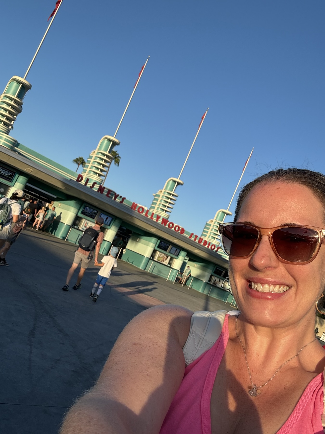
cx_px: 162
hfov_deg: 46.8
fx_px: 376
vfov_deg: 60.0
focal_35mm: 30
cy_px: 217
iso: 25
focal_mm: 2.69
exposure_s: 1/693
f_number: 1.9
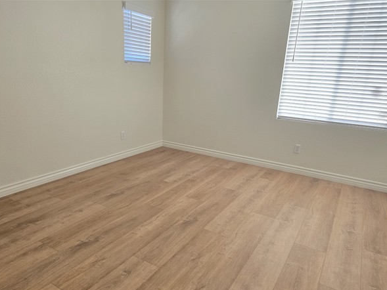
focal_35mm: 25
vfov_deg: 54.8
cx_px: 185
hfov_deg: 69.3
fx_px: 280
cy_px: 157
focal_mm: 6.3
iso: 125
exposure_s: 1/120
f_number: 1.7
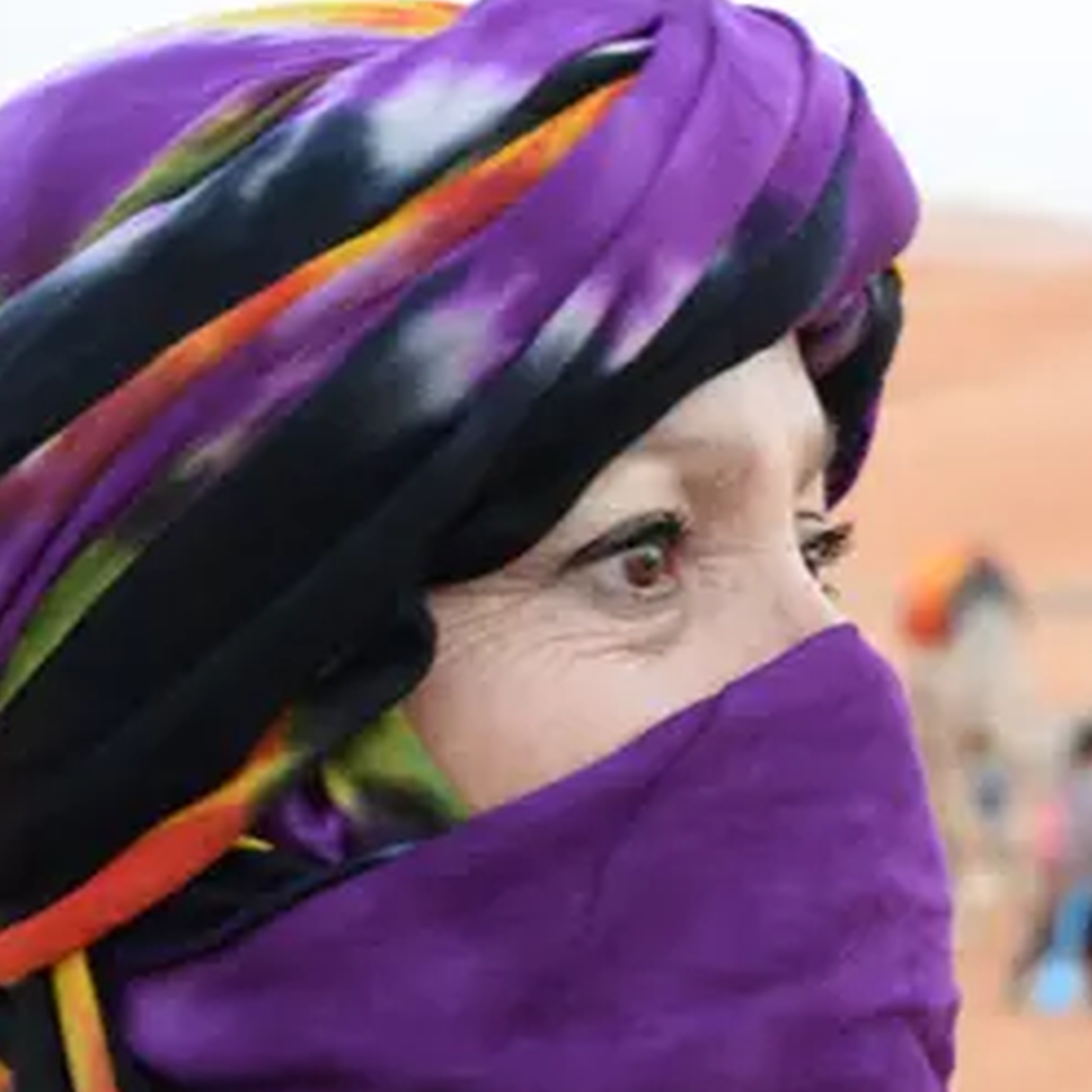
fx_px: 4058
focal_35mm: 114
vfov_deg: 15.3
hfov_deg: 15.3
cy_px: 511
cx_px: 752
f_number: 9
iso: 800
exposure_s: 1/6
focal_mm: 55
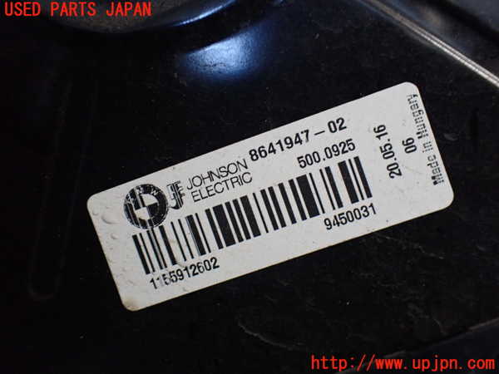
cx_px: 250
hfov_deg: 60.0
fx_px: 432
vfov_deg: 46.8
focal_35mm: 30
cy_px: 187
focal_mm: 5.4
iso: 800
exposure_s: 1/100
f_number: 2.3
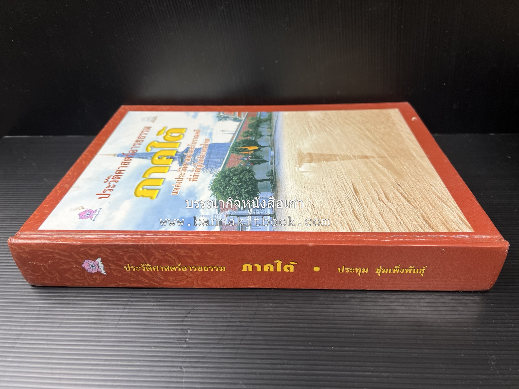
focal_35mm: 26
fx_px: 390
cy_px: 194
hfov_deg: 67.3
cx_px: 260
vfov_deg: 53.1
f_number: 1.5
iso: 50
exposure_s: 1/100
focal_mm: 5.7
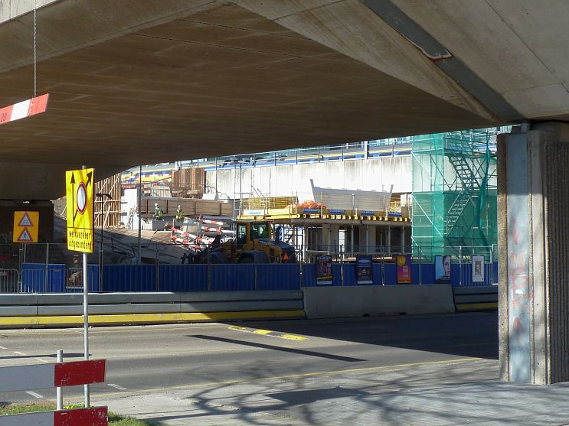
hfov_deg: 37.0
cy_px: 192
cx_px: 178
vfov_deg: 28.5
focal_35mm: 51
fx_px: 838
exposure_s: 1/250
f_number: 4
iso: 80
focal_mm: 6.1
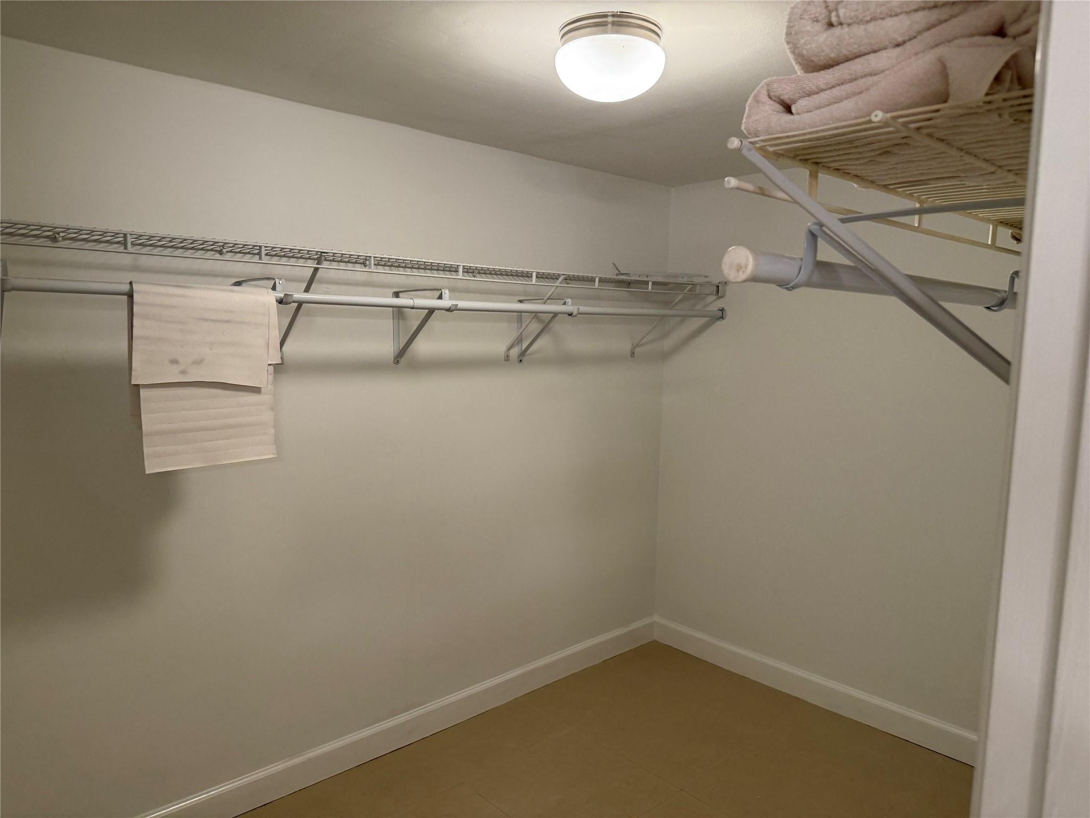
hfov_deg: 71.6
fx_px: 756
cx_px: 545
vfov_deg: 56.8
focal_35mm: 24
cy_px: 409
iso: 200
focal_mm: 6.76
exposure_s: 1/60
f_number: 1.78
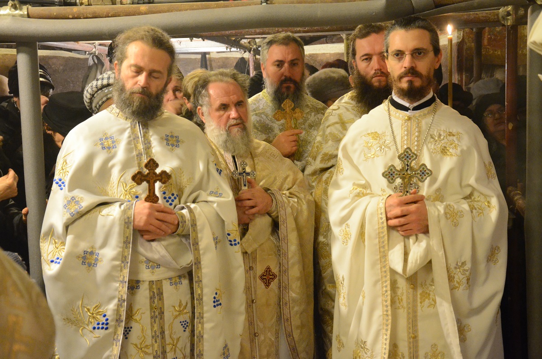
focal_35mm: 63
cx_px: 271
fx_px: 946
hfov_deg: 32.0
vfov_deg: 21.5
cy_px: 180
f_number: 4.8
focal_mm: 42
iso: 5000
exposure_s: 1/30
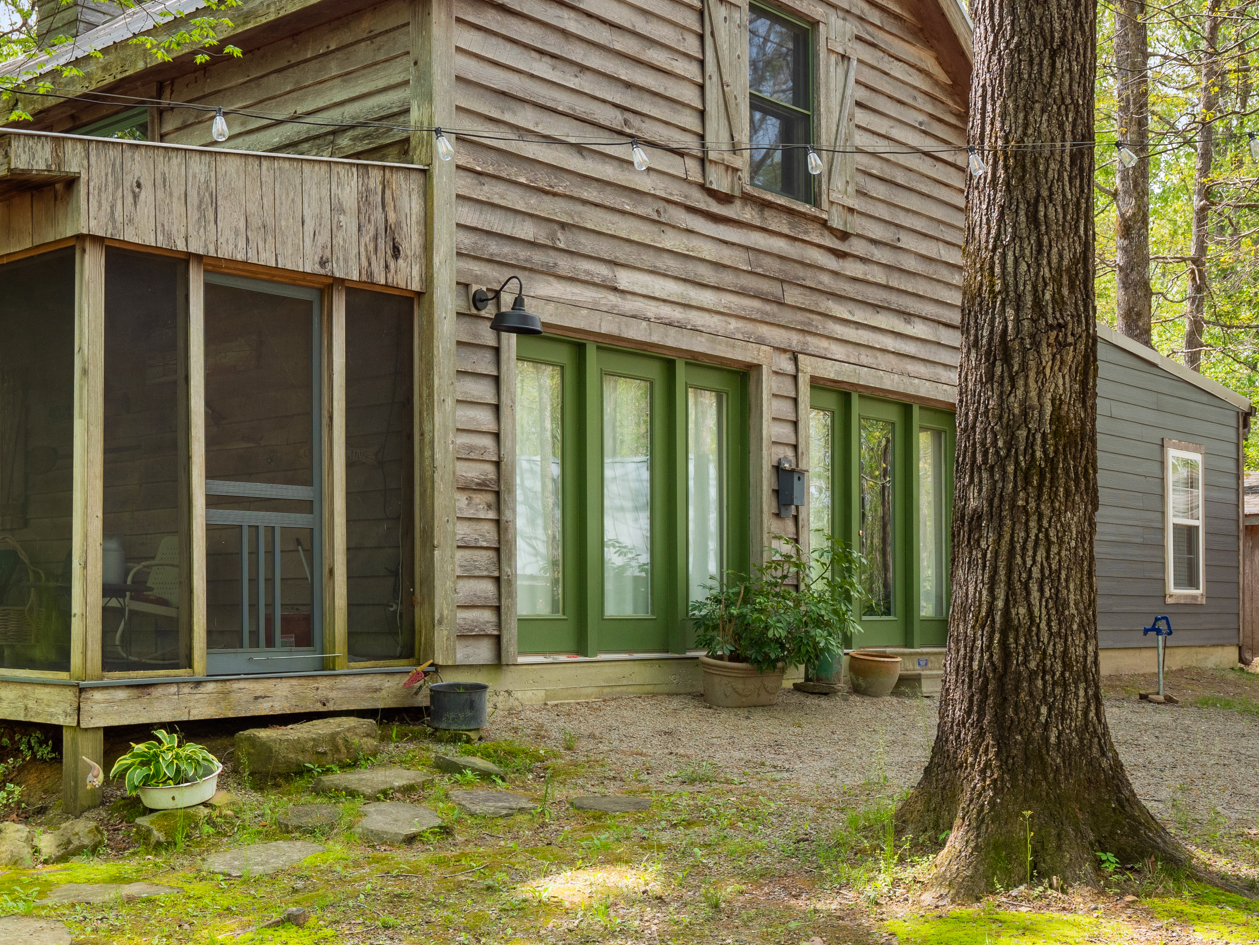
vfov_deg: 34.3
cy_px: 393
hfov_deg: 44.0
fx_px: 1528
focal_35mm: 42
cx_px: 401
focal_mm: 14
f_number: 5.6
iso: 200
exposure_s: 1/320
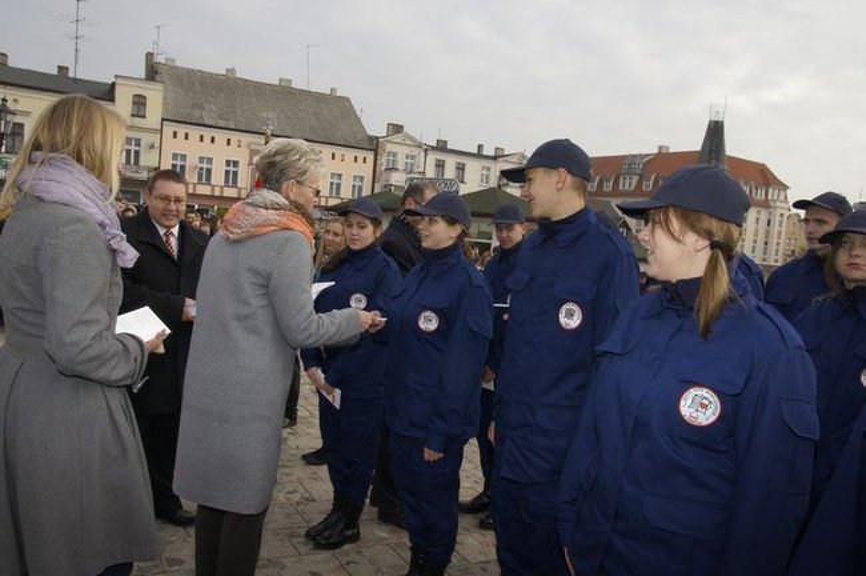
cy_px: 288
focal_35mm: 26
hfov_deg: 70.5
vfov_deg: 50.3
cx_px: 433
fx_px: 613
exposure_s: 1/160
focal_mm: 17
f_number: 11
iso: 400
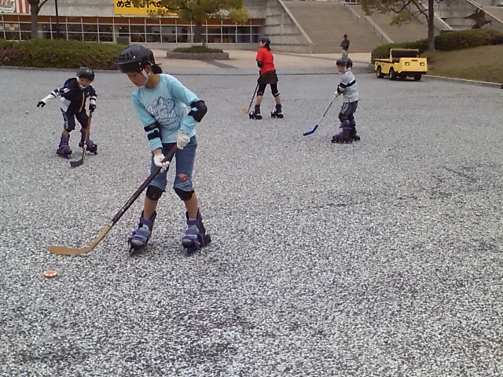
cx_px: 252
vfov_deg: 48.2
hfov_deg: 61.7
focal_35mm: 29
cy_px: 188
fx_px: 421
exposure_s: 1/909
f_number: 3.5
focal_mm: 3.73
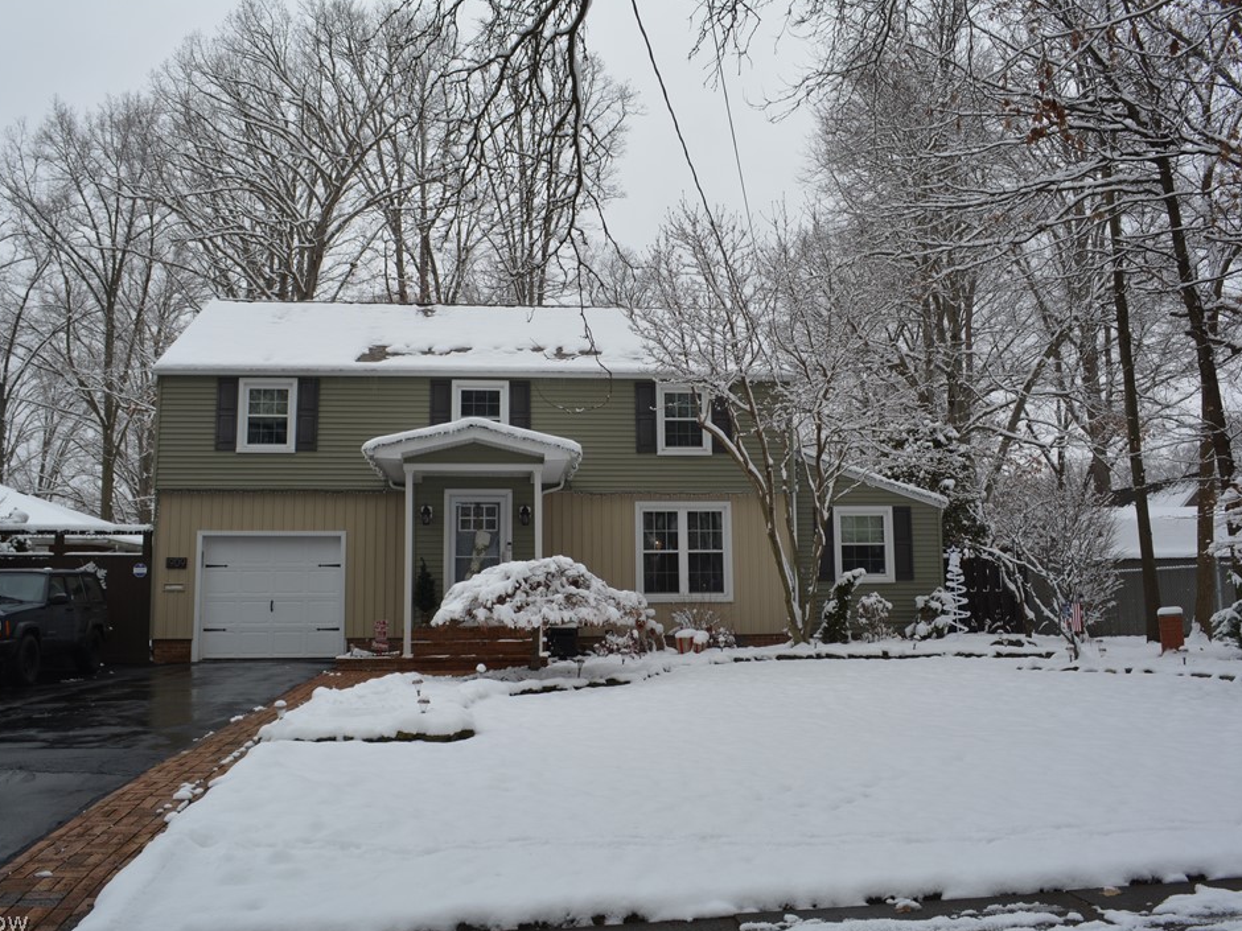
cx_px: 613
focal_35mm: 30
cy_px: 465
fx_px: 1076
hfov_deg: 60.0
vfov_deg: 46.8
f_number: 8
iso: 200
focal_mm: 18
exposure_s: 1/250
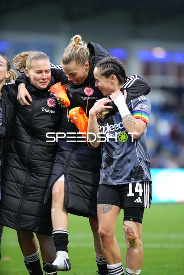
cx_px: 92
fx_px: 2300
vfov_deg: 6.9
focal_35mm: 300
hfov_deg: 4.6
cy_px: 138
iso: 4000
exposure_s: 1/1600
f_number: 2.8
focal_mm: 300
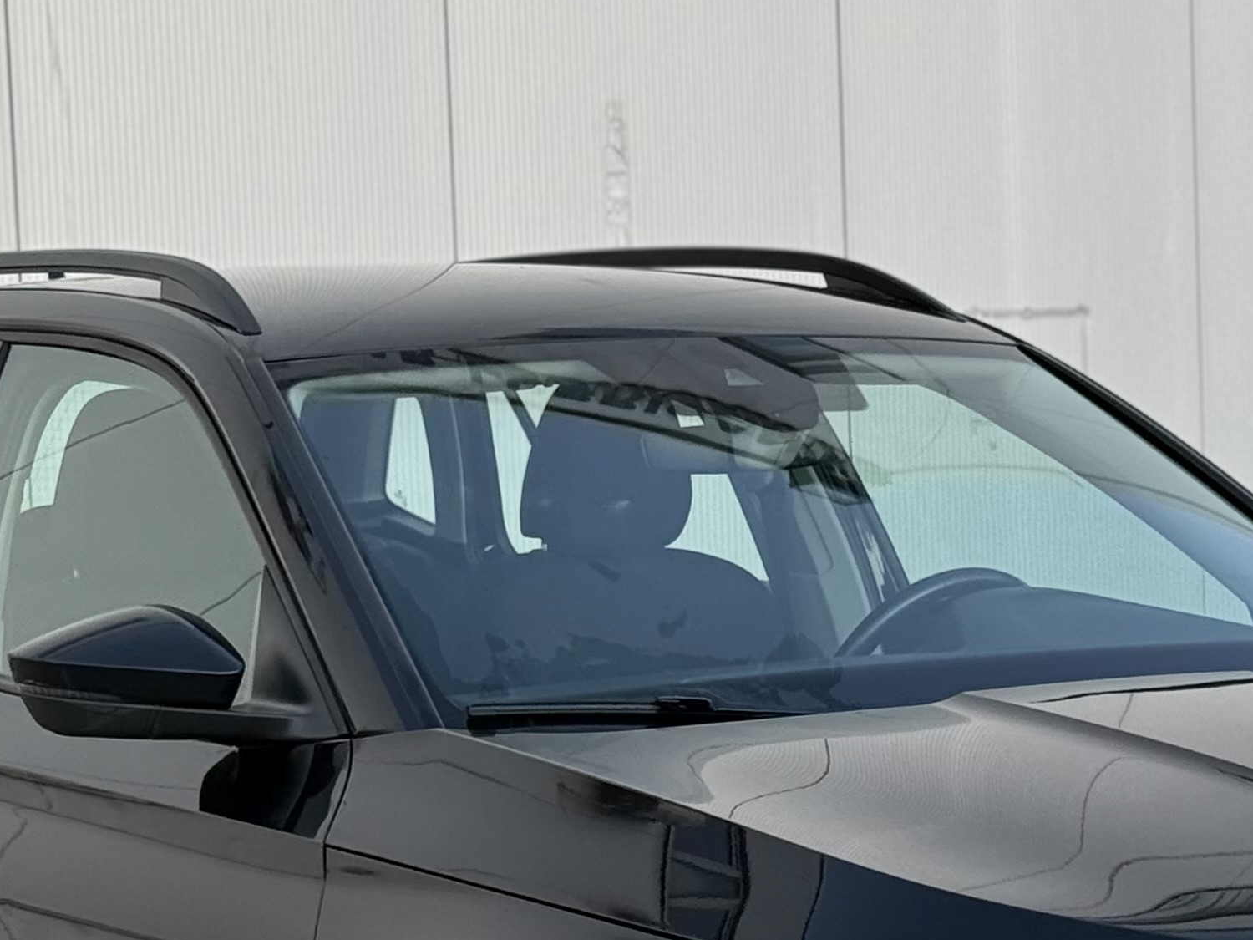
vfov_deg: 11.4
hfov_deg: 15.3
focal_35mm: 129
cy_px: 825
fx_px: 4669
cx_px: 755
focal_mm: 6.76
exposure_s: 1/248
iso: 100
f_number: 1.78
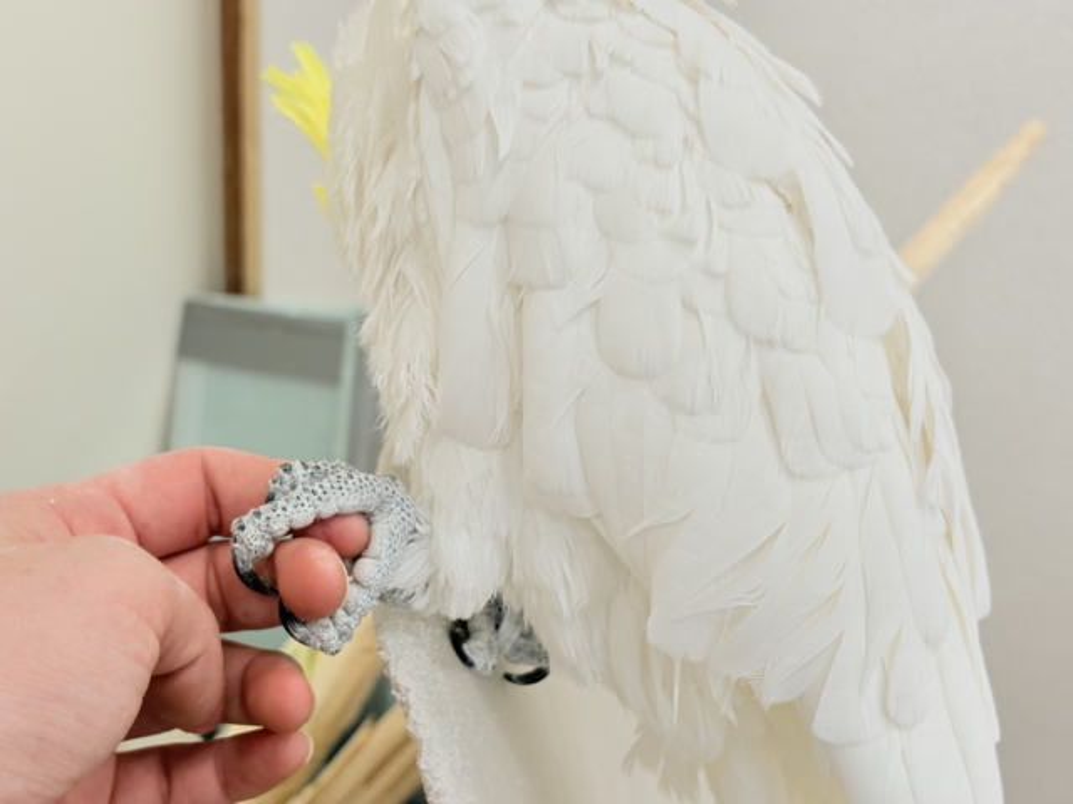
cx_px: 536
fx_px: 1612
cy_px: 402
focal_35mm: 52
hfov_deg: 36.8
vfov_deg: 28.0
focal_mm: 5.96
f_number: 1.6
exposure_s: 1/100
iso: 64
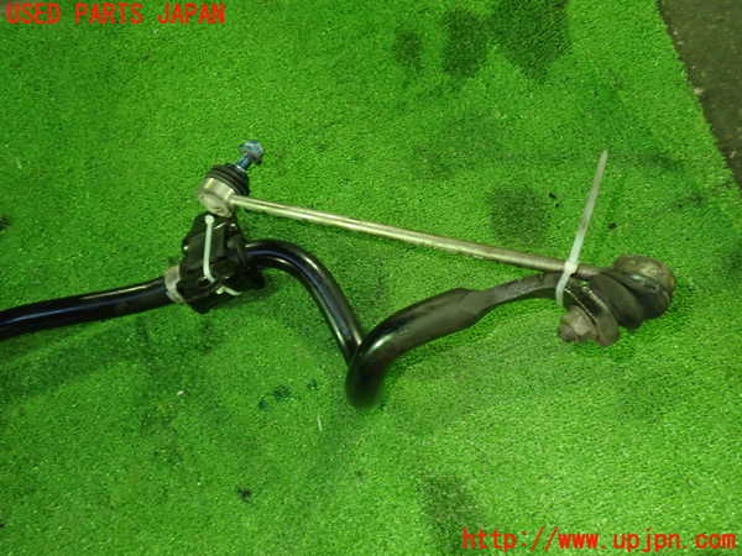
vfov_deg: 46.8
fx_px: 643
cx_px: 371
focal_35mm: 30
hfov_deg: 60.0
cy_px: 278
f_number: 2.3
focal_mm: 5.4
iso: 800
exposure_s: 1/30
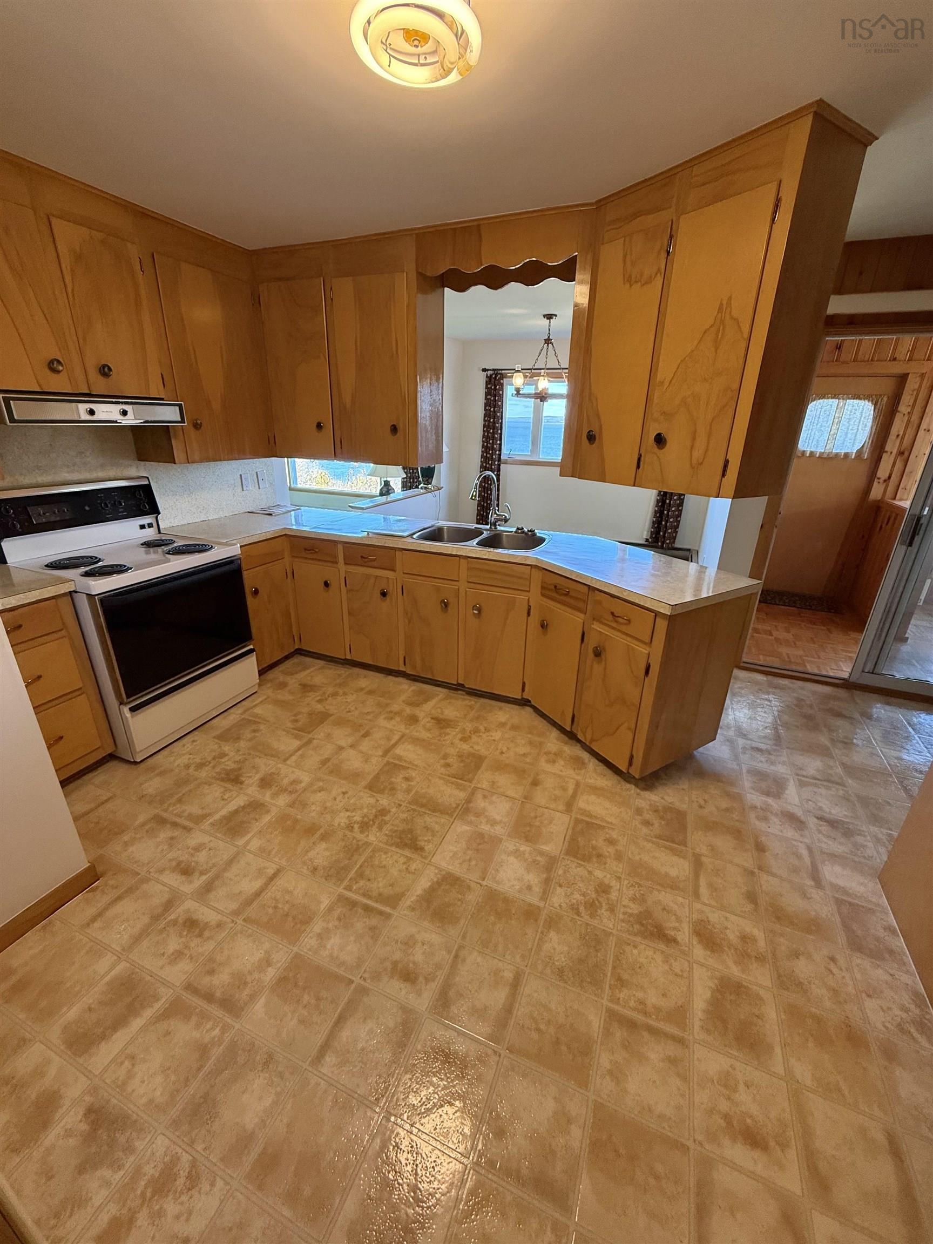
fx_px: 503
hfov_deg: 85.7
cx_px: 466
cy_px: 622
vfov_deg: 102.1
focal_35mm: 14
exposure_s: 1/120
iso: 200
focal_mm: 2.22
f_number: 2.2
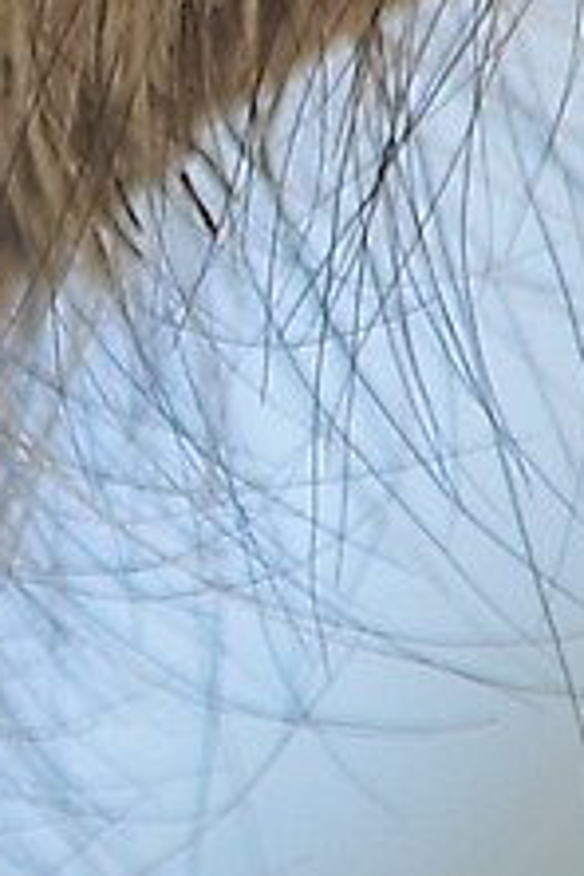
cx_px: -754
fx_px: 63116
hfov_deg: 0.5
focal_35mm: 2594
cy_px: -539
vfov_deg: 0.8
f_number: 5.6
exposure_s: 1/200
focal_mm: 160
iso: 100
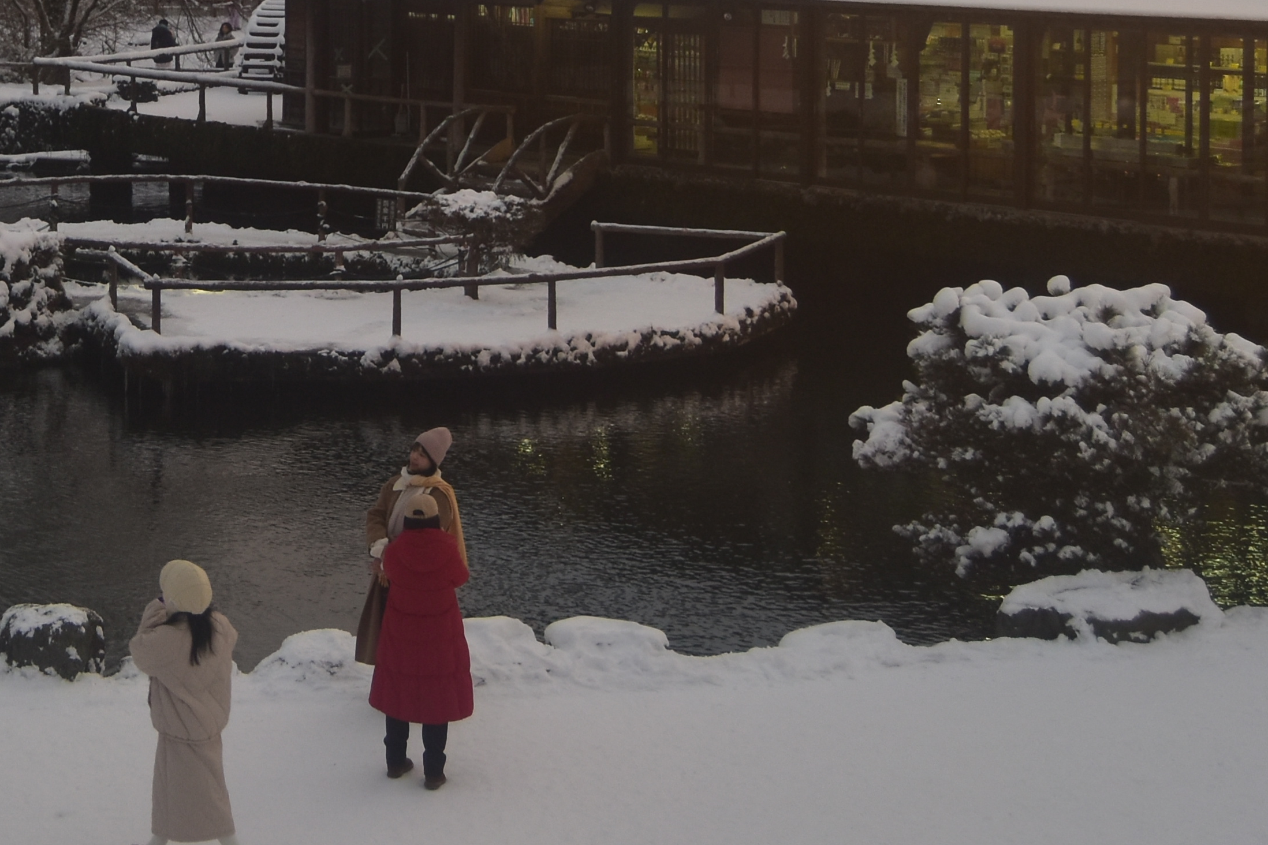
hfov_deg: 9.1
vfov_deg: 6.1
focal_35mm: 225
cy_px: -131
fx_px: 7937
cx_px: 130
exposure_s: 1/100
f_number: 5.6
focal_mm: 55
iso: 250
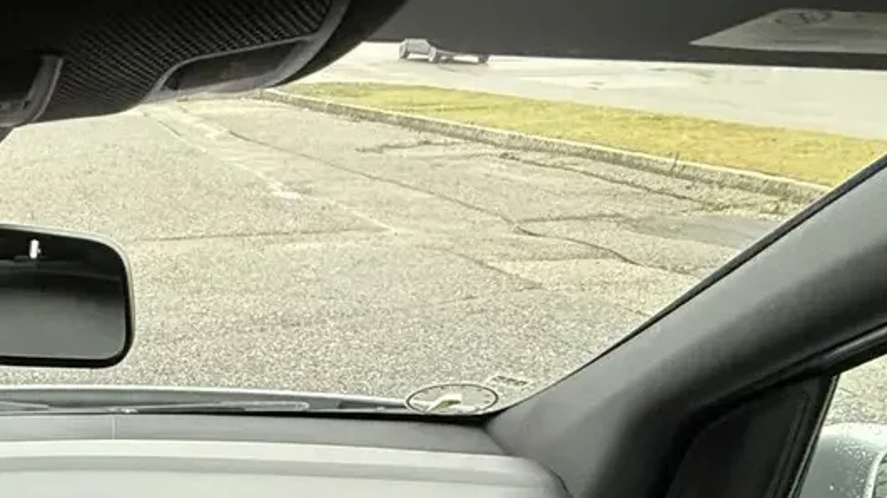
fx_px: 1081
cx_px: -53
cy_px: 948
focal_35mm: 46
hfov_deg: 38.2
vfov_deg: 18.6
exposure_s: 1/54
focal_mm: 2.22
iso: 400
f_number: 2.2
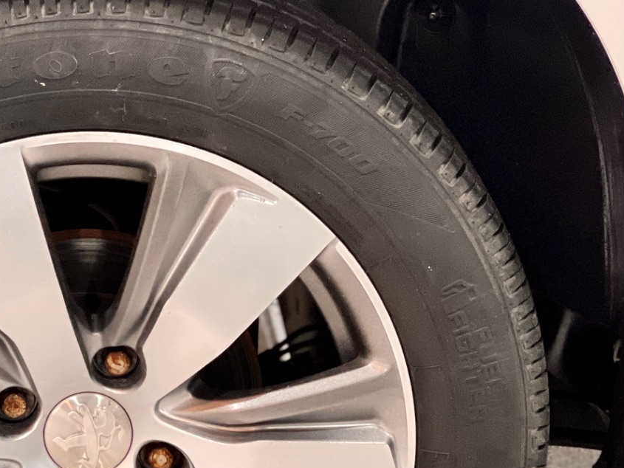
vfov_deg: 8.5
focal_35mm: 175
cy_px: 396
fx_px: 3155
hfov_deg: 11.2
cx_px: 64
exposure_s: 1/24
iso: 400
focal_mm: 9
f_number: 2.8
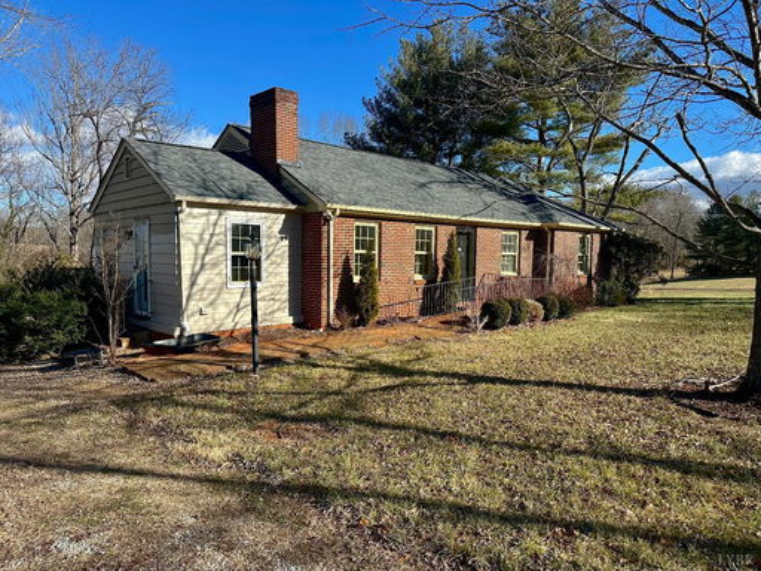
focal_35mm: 24
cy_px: 286
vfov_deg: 56.8
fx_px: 528
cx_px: 380
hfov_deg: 71.6
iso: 80
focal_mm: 6.86
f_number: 1.78
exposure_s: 1/3058
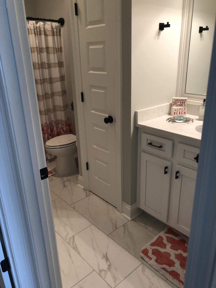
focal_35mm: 28
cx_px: 108
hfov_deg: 49.7
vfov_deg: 63.4
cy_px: 144
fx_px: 233
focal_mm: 4
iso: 40
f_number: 1.8
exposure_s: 1/17
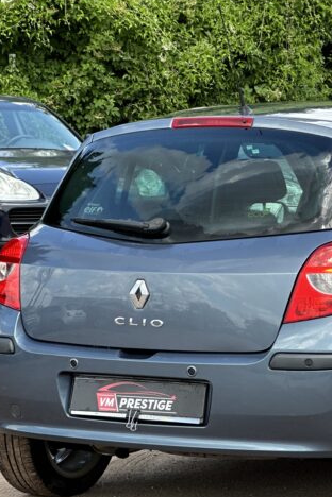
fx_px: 1895
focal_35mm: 137
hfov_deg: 9.9
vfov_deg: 15.0
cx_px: 349
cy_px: 288
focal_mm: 9
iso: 25
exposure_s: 1/121
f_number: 2.8
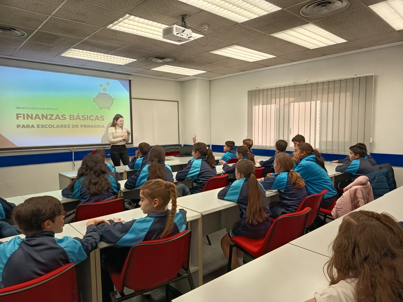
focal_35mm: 24
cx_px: 202
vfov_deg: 56.8
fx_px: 279
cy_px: 151
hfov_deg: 71.6
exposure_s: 1/50
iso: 223
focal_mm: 5.27
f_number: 1.7
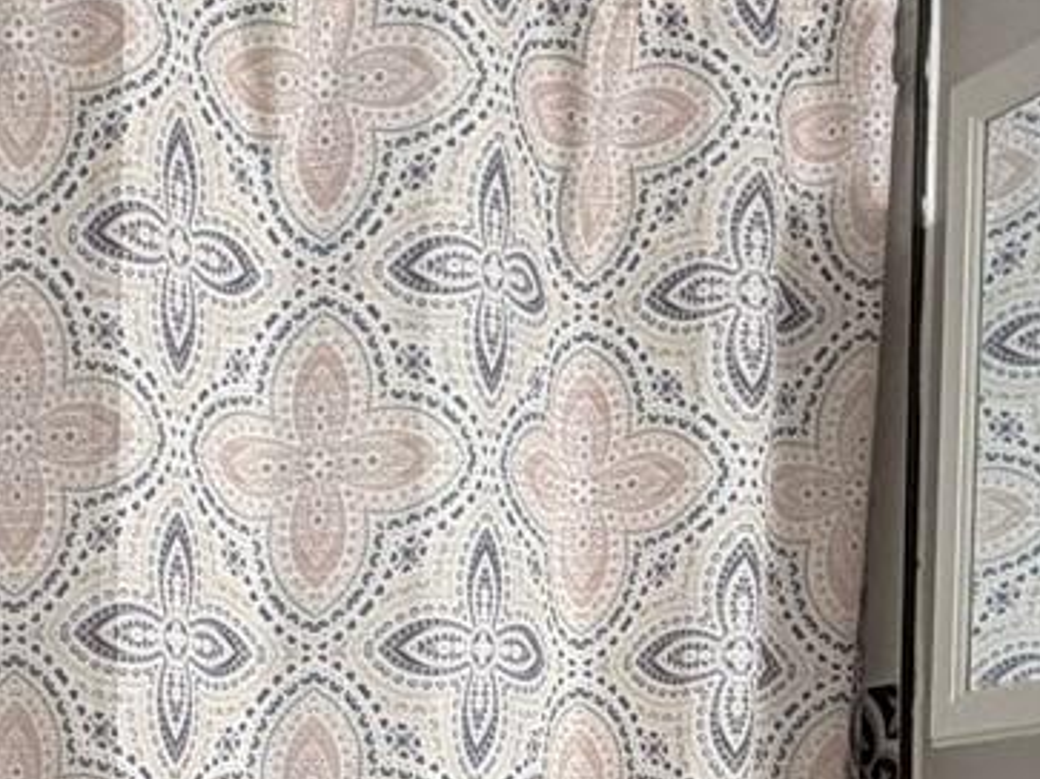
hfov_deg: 24.3
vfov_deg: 16.9
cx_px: 180
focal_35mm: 79
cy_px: 1171
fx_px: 2373
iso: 200
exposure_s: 1/60
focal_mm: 2.22
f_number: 2.2
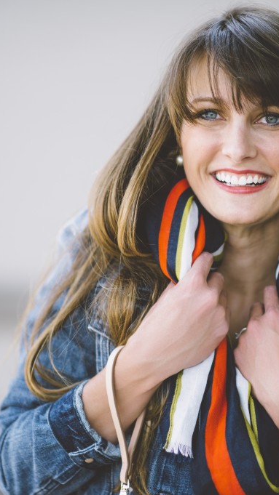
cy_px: 248
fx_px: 1763
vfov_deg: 16.0
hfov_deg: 9.0
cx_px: 184
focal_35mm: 134
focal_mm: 85
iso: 50
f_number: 1.4
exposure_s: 1/400
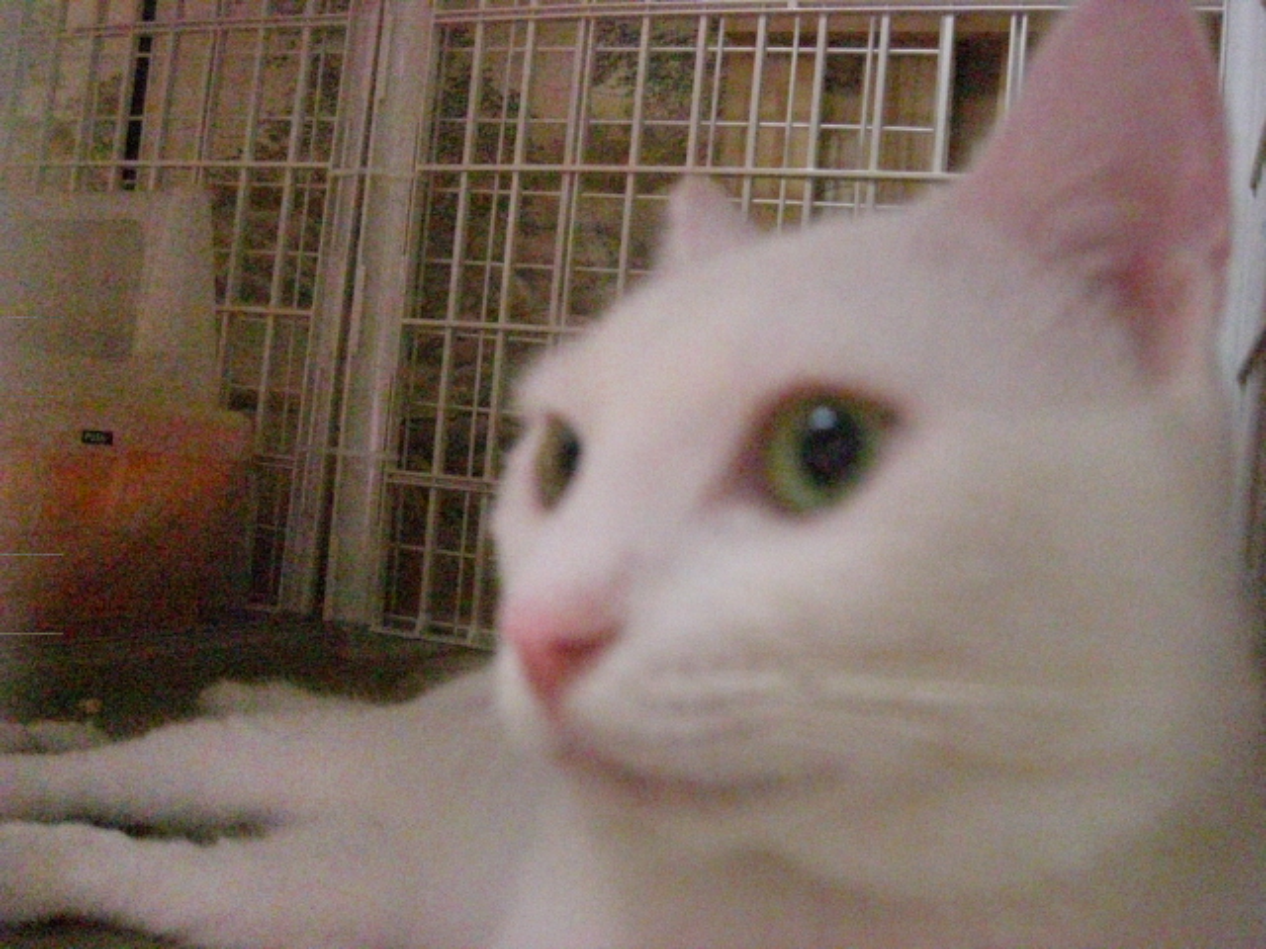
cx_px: 633
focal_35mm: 38
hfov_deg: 49.0
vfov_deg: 37.7
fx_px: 1390
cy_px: 474
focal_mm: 7.9
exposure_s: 1/30
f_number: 2.8
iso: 3200
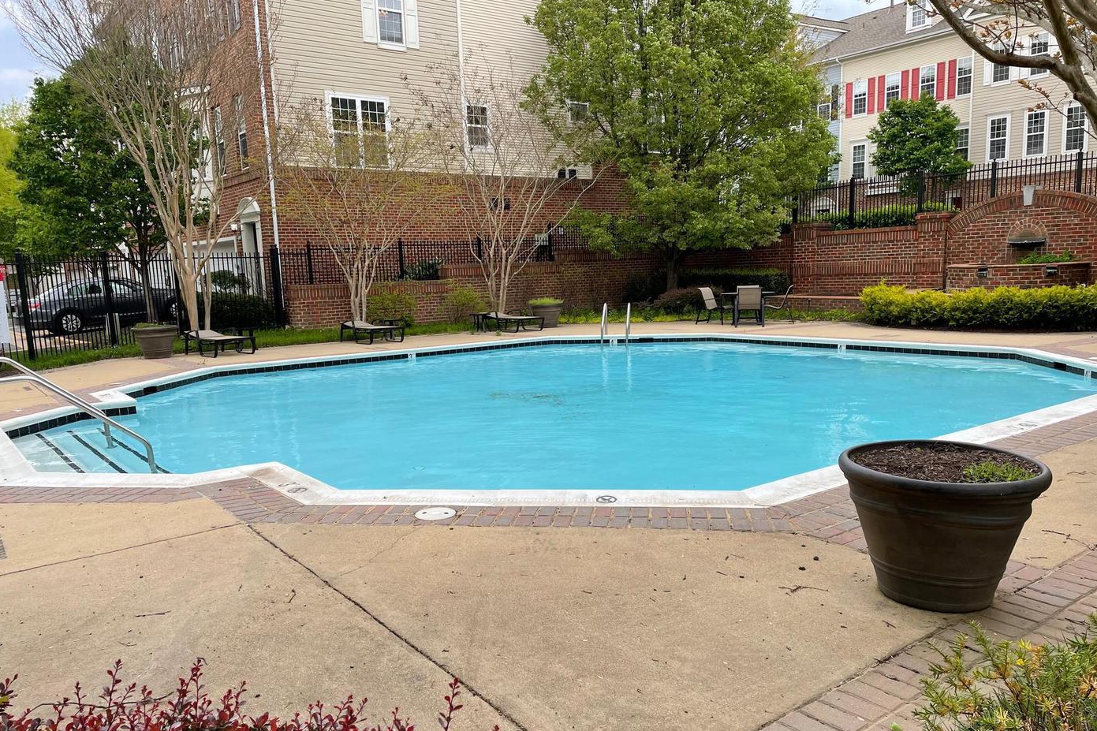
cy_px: 405
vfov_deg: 46.3
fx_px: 853
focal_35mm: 28
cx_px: 547
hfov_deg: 65.5
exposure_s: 1/433
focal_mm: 4.2
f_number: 1.6
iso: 32
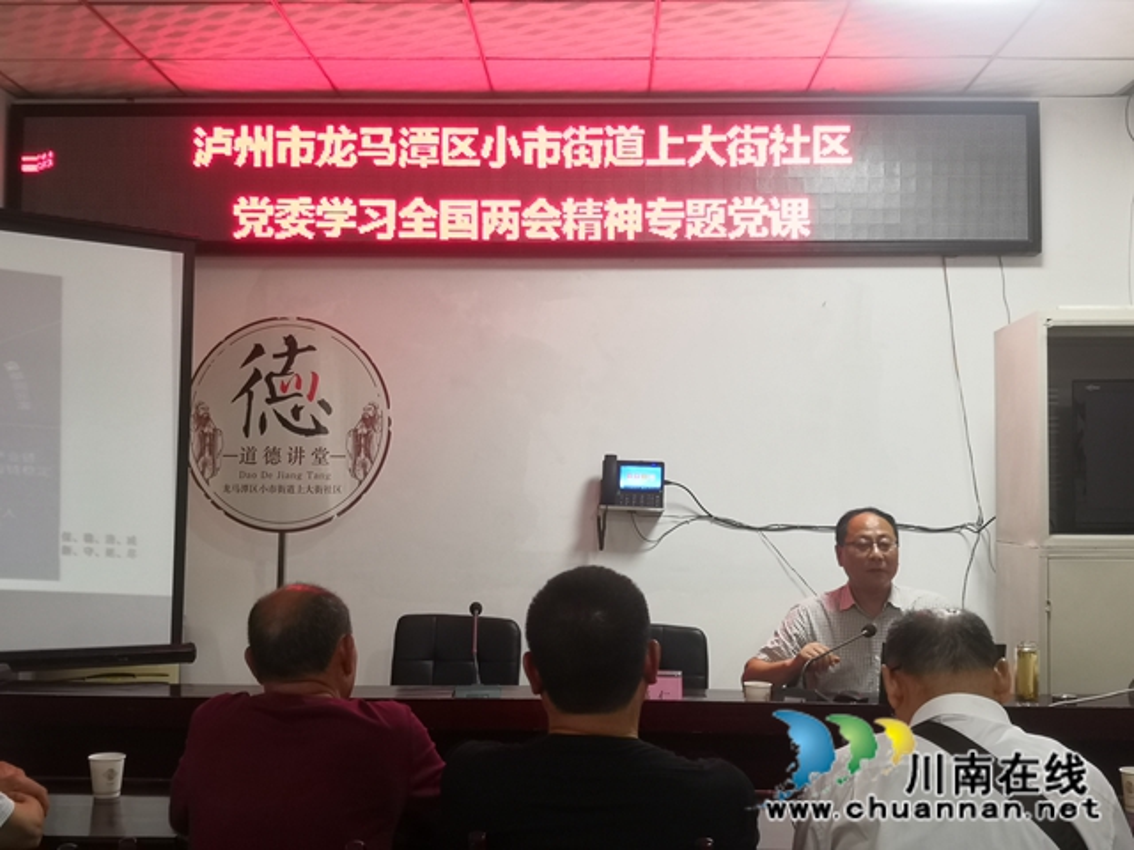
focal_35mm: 42
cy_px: 425
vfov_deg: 34.3
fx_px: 1376
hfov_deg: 44.8
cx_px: 567
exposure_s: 1/30
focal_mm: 3.95
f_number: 1.8
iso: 160
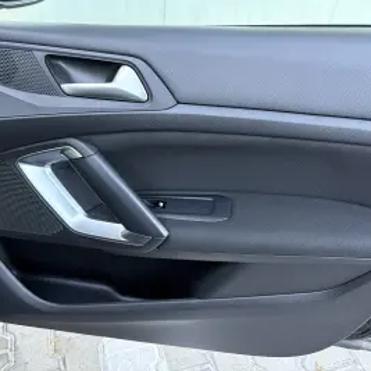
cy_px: 185
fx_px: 376
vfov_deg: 52.5
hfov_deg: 52.4
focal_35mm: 31
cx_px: 167
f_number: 1.6
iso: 250
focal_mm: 5.96
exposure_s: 1/60
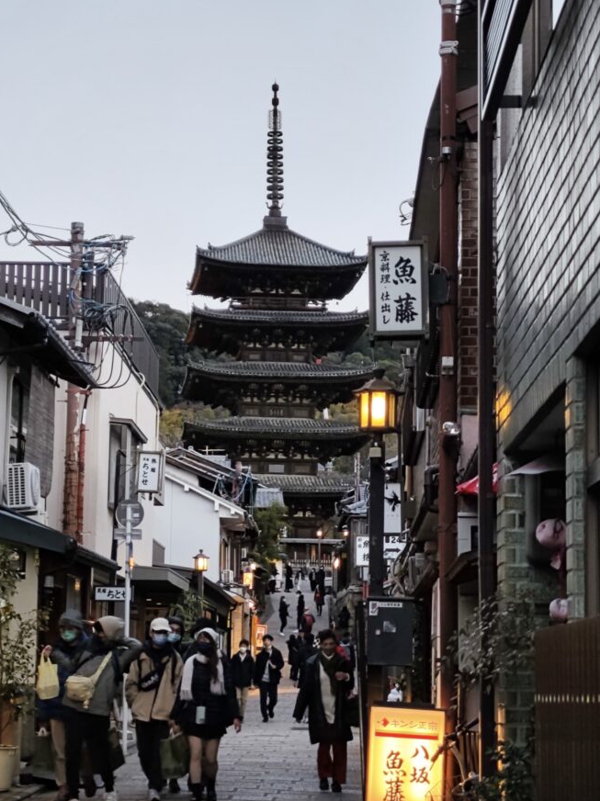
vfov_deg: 65.2
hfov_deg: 51.2
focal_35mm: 27
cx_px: 269
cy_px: 442
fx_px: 625
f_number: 1.9
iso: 134
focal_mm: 8.7
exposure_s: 1/120
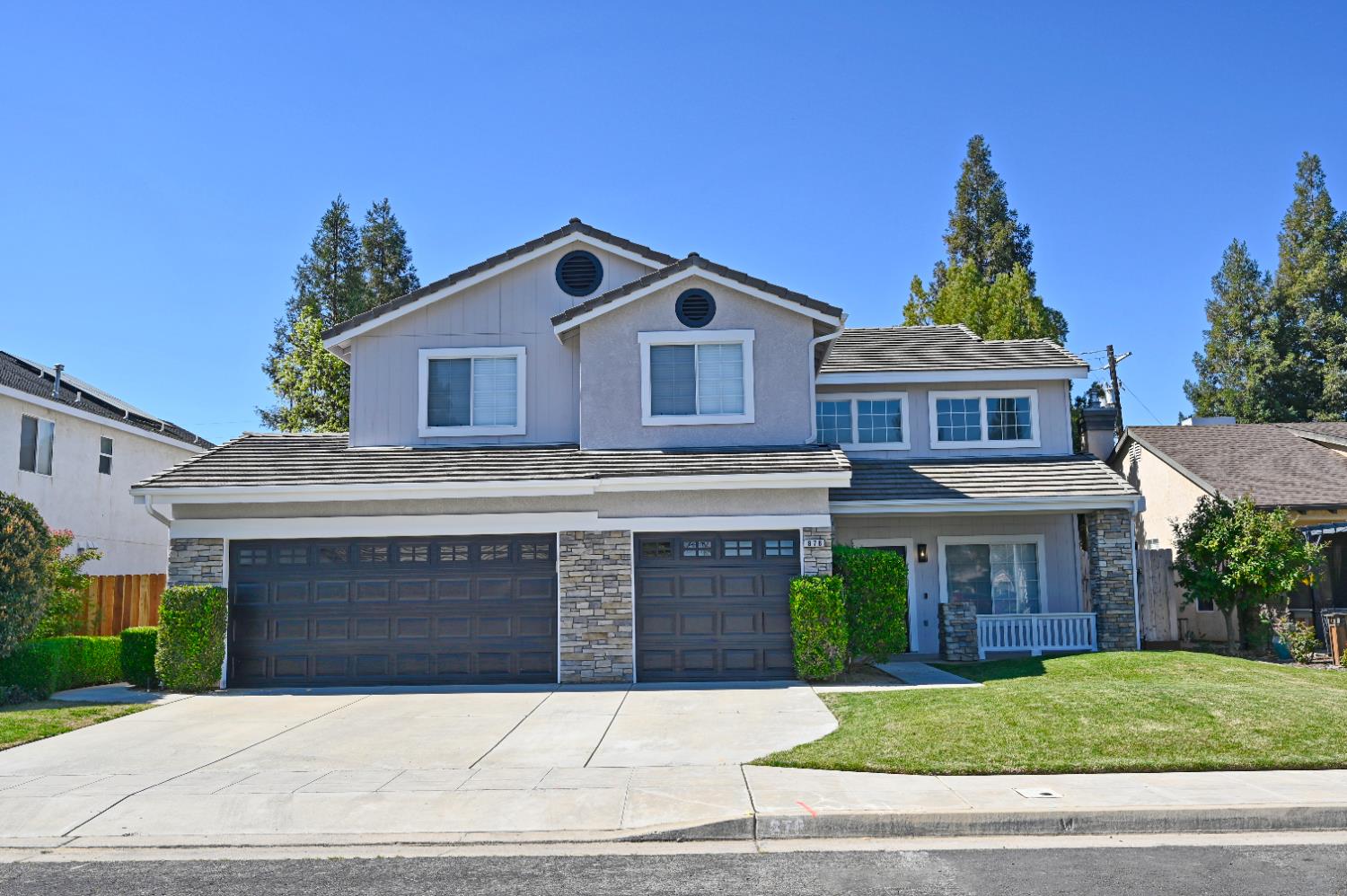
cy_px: 448
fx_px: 1122
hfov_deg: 62.0
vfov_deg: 43.6
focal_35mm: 30
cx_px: 674
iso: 100
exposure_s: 1/200
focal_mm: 30
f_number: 9
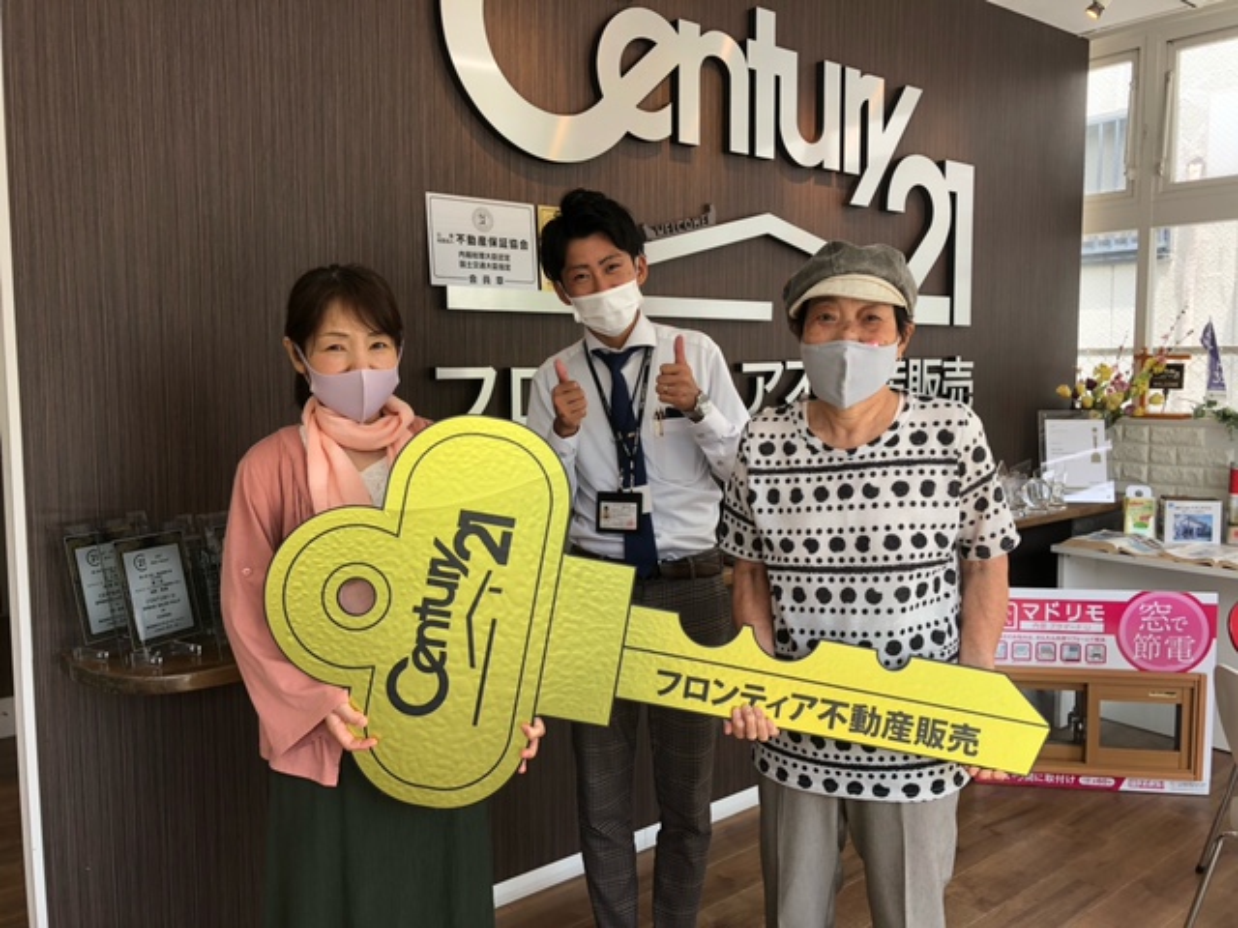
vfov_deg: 49.7
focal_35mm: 28
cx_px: 619
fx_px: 1001
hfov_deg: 63.4
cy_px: 464
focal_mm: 4
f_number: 1.8
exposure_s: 1/120
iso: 25
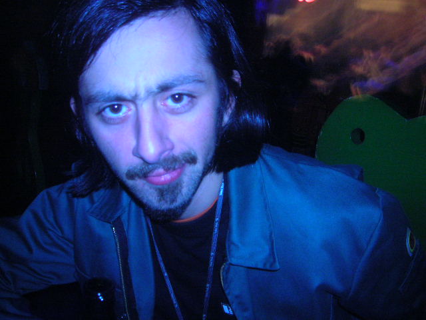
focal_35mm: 34
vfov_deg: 41.8
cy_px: 160
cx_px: 213
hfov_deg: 54.0
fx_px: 418
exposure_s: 2
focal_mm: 5.7
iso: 200
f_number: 2.9
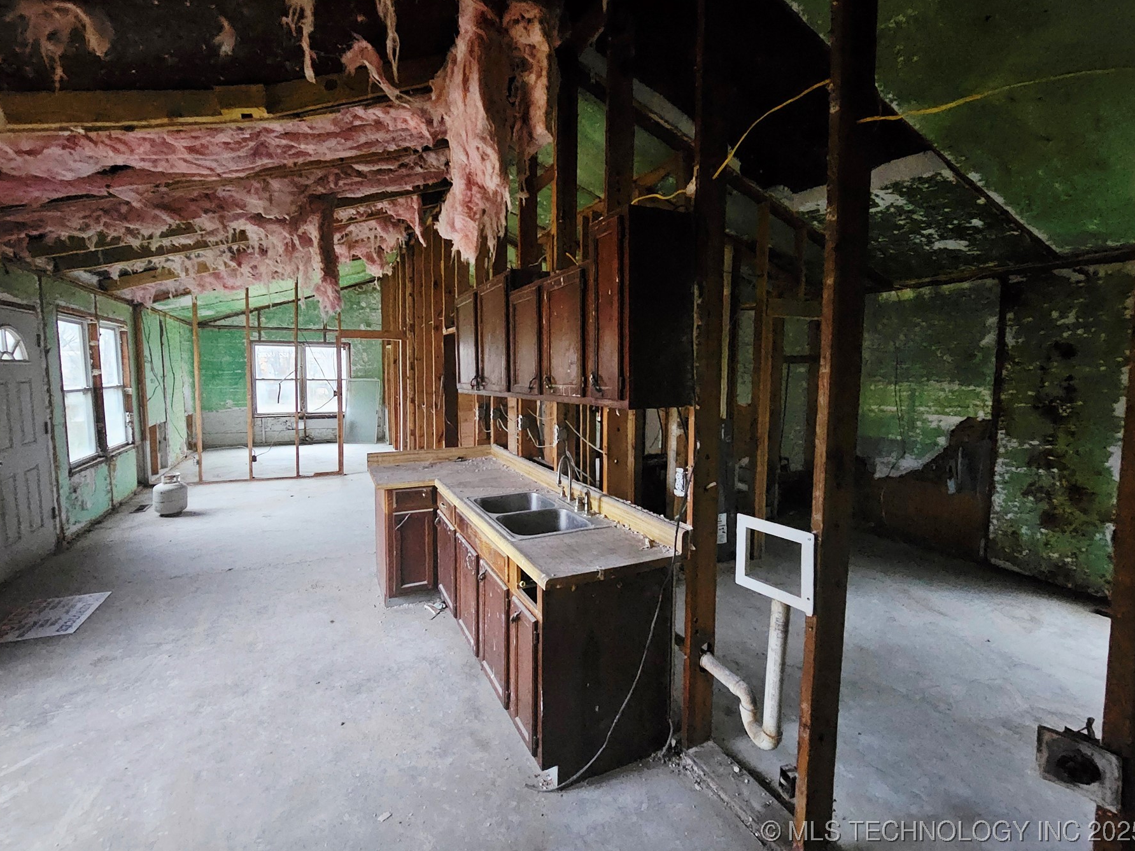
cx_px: 541
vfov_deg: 85.6
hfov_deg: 102.0
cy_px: 400
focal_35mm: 14
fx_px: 459
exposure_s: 1/24
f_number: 2.2
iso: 2500
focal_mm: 2.2
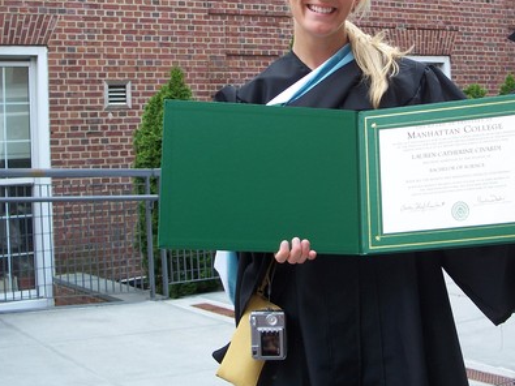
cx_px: 317
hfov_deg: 32.1
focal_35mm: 60
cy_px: 96
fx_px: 892
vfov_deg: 24.1
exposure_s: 1/125
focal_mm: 7.8
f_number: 2.8
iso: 64
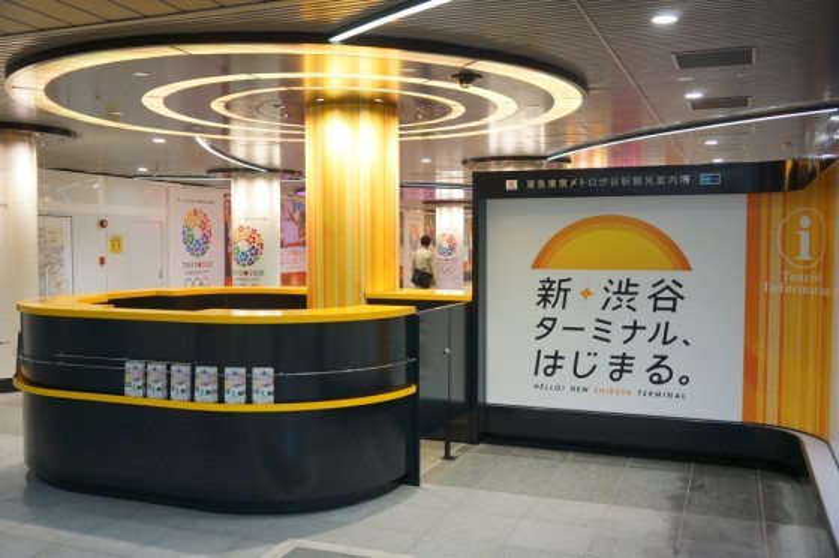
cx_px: 420
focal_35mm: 33
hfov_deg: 57.3
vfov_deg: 39.9
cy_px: 279
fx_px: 768
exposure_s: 1/60
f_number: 4
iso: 400
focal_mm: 22
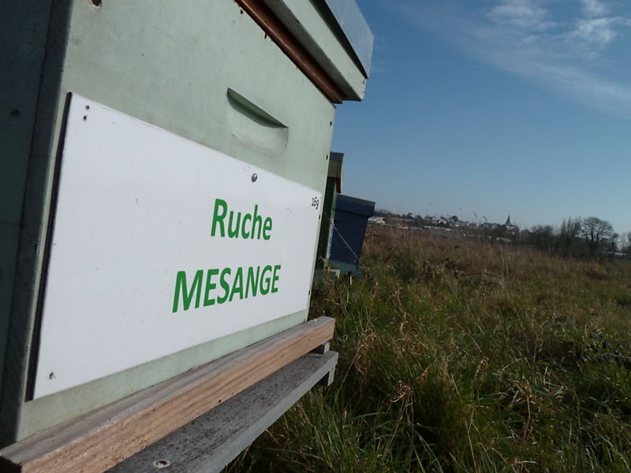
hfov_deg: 69.4
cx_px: 316
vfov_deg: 54.9
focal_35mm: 25
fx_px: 456
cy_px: 236
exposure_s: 1/800
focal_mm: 4.1
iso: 80
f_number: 5.6
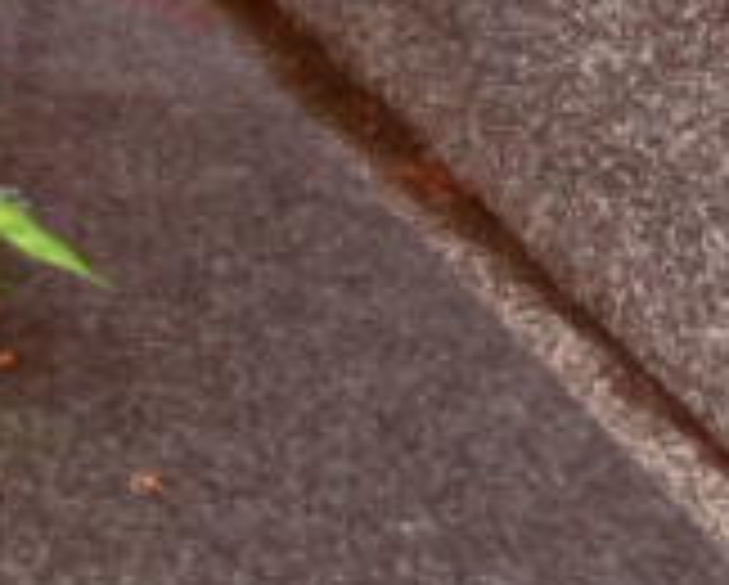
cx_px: -630
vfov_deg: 9.7
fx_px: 3197
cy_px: -612
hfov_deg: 11.9
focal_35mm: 148
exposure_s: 1/60
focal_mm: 3.9
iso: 100
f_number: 3.2
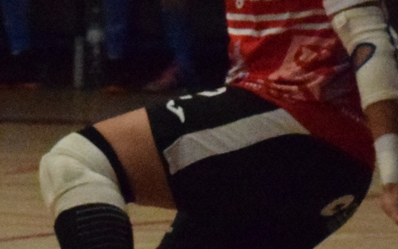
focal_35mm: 652
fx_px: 7072
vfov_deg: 2.0
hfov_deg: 3.2
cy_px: -79
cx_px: -387
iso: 12800
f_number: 10
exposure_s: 1/2500
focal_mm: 80
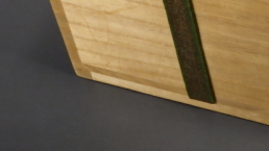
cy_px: -73
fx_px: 984
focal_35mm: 138
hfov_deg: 15.4
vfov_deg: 8.6
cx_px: 225
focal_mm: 9.1
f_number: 4.4
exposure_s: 1/60
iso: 320
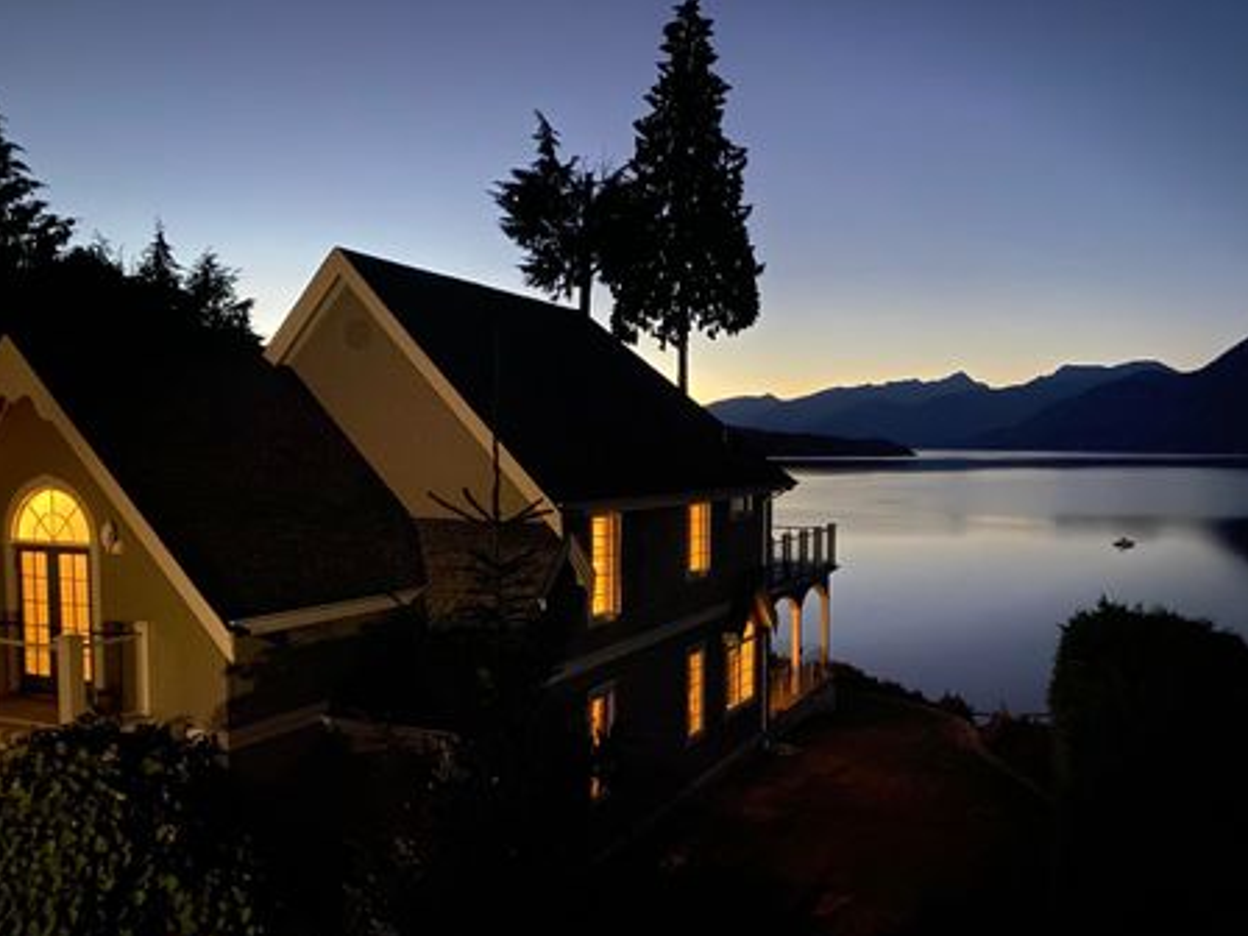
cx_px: 682
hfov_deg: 61.5
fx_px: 1046
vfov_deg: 48.1
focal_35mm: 29
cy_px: 520
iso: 1250
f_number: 1.8
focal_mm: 4.25
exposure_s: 1/4
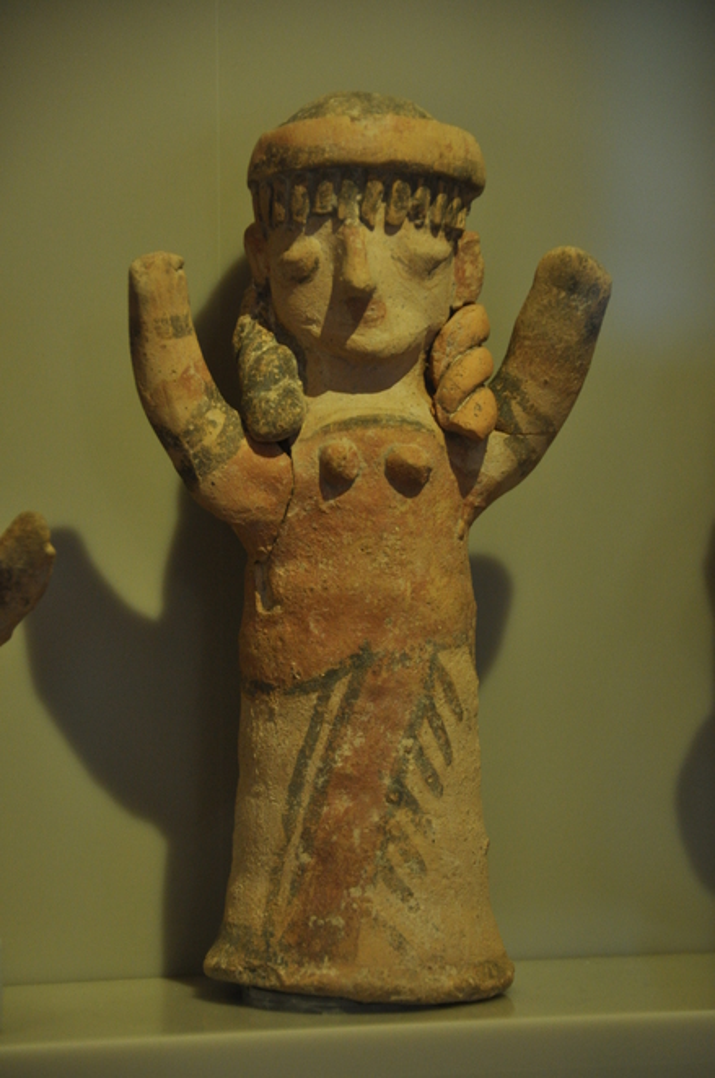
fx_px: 6055
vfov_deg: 10.2
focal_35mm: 202
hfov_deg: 6.8
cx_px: 358
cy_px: 539
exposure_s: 1/13
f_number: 5.6
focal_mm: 135
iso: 800
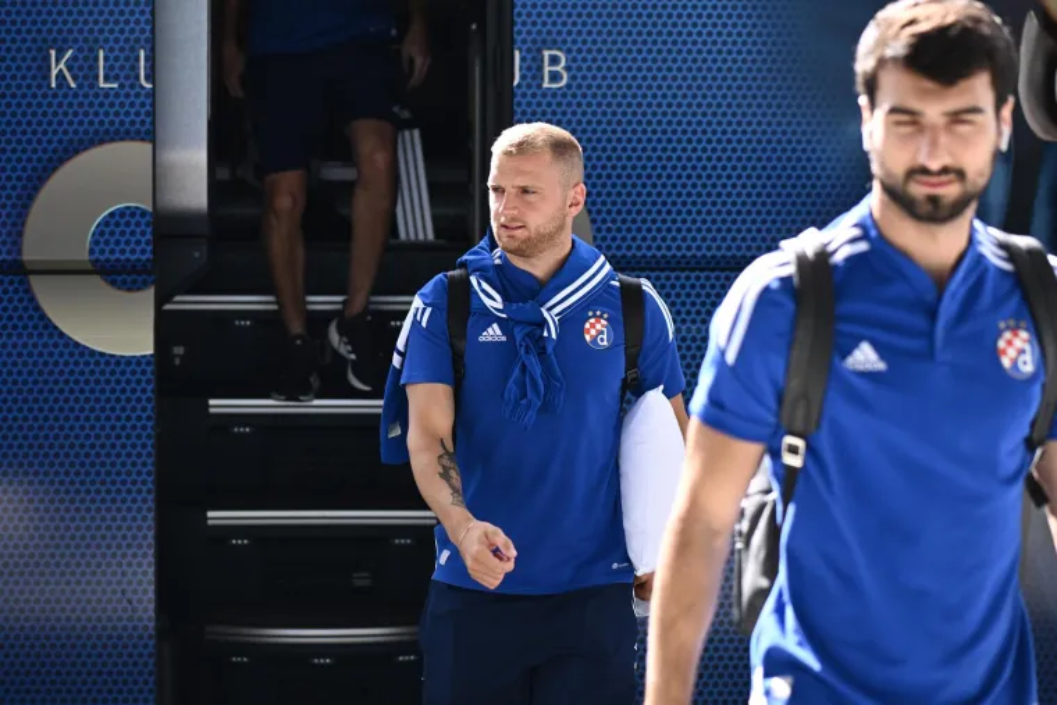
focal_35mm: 105
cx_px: 528
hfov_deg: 19.5
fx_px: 3083
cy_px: 352
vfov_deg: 13.0
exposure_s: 1/1250
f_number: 4.5
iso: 800
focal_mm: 105
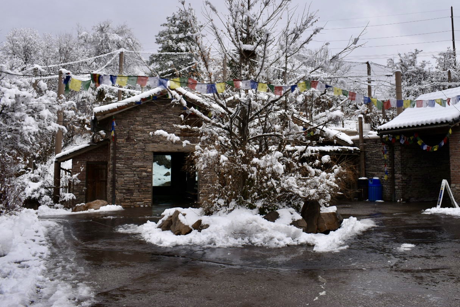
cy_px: 105
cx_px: 258
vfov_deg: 36.5
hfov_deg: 53.0
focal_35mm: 36
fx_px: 460
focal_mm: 18
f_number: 7.1
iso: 200
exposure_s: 1/250
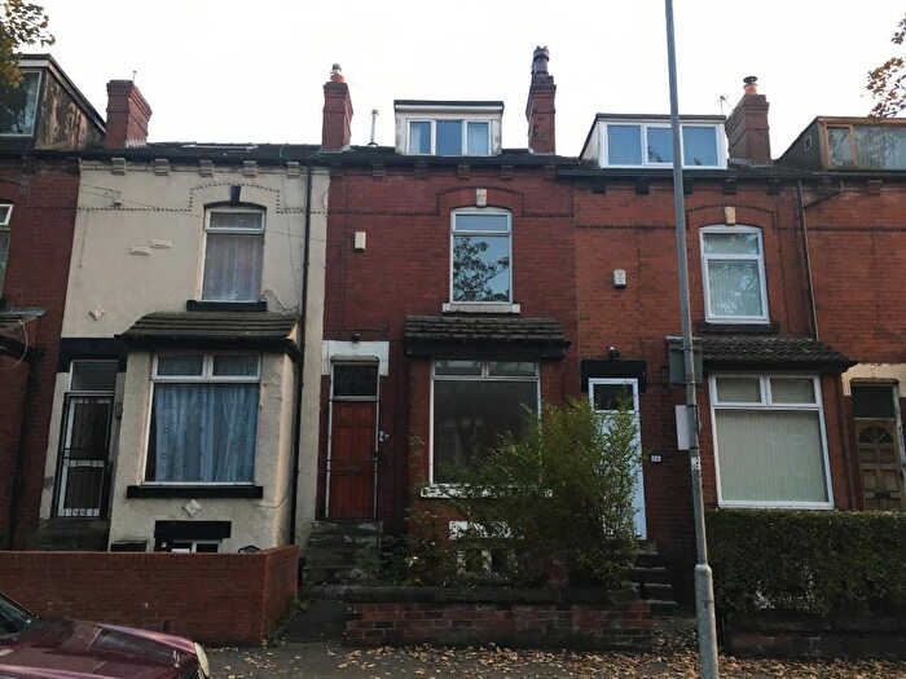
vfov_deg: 48.2
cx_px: 453
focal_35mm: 29
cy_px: 340
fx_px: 759
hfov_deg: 61.7
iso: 40
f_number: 2.2
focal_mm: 4.15
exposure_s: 1/33
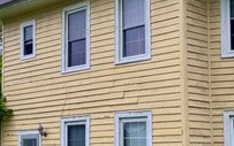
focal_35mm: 79
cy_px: 95
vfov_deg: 16.5
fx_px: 504
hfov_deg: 26.1
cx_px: 113
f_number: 1.78
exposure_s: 1/685
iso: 80
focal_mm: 6.76
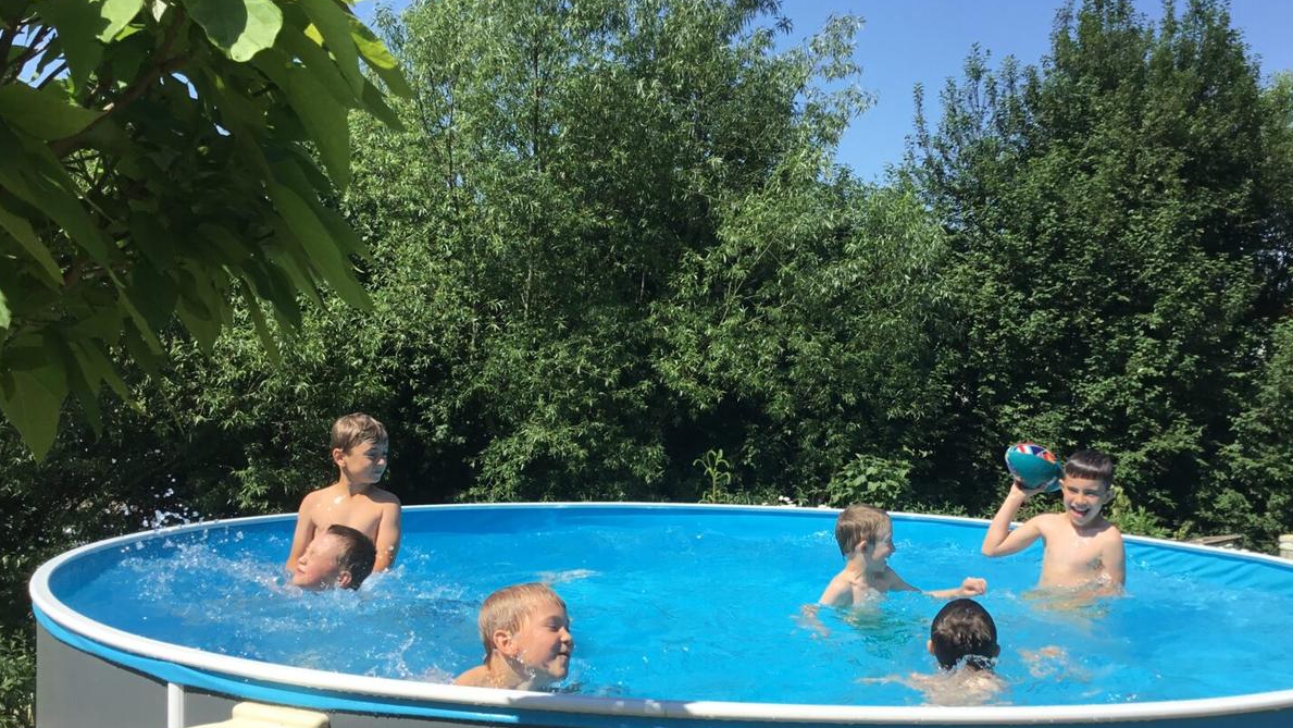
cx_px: 683
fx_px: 1303
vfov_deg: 31.1
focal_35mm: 38
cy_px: 449
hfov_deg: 52.8
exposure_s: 1/1253
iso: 25
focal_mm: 3.3
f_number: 2.4
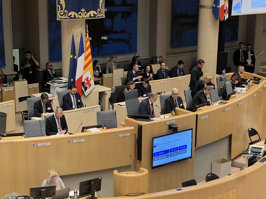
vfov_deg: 19.1
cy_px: 100
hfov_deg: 25.3
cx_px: 133
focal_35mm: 77
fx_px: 592
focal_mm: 9
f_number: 2.8
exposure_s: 1/50
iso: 640
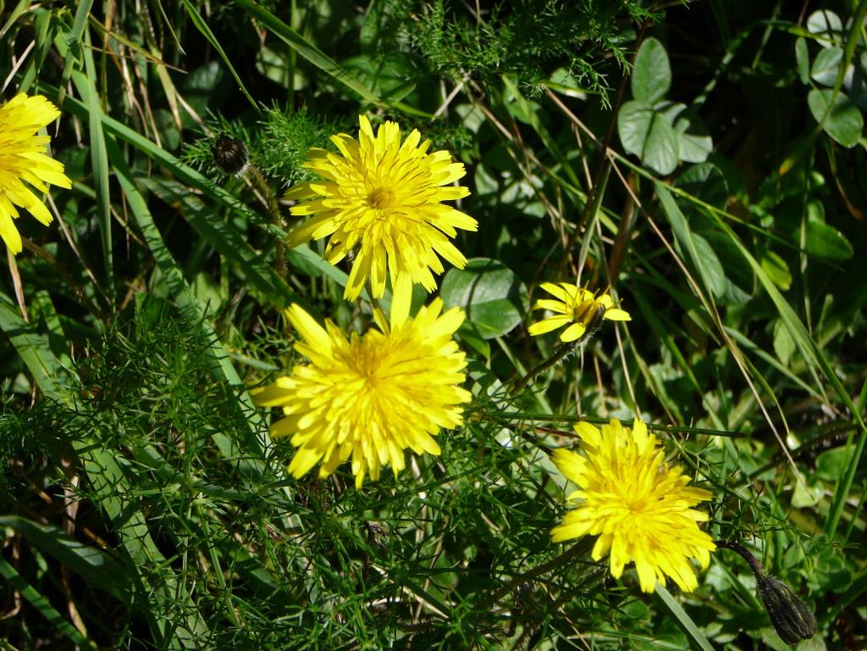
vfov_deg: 22.6
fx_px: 1628
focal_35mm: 65
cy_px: 326
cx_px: 434
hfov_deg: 29.8
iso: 80
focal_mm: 9.7
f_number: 3.6
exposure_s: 1/800
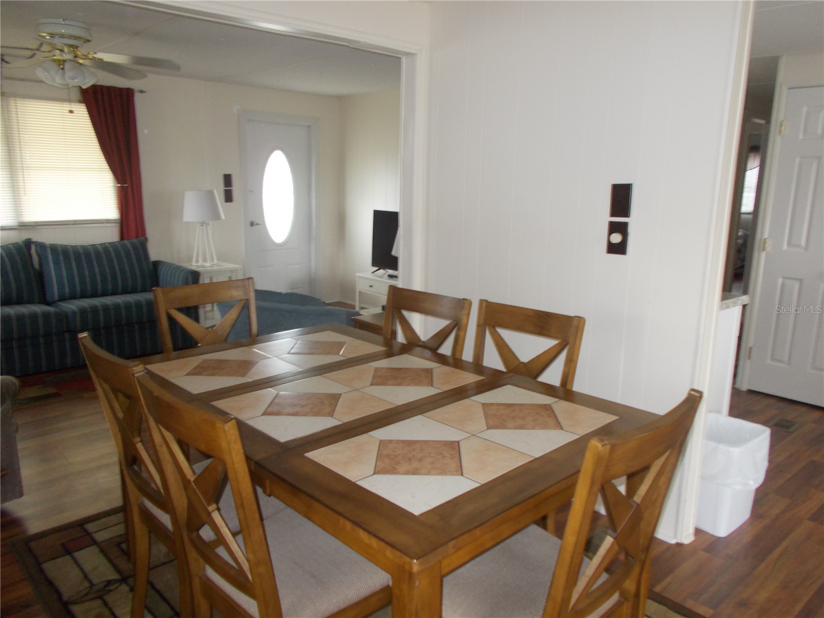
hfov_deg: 67.3
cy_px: 309
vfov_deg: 53.1
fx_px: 619
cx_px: 412
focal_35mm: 26
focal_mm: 4.6
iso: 200
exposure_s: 1/25
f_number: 3.2
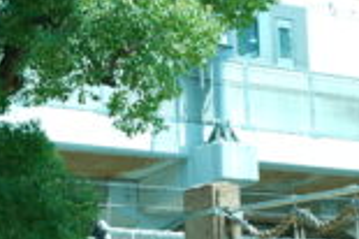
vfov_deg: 8.0
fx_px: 1684
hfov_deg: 12.2
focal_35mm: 169
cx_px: 222
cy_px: -39
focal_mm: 34
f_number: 4
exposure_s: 1/250
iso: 64
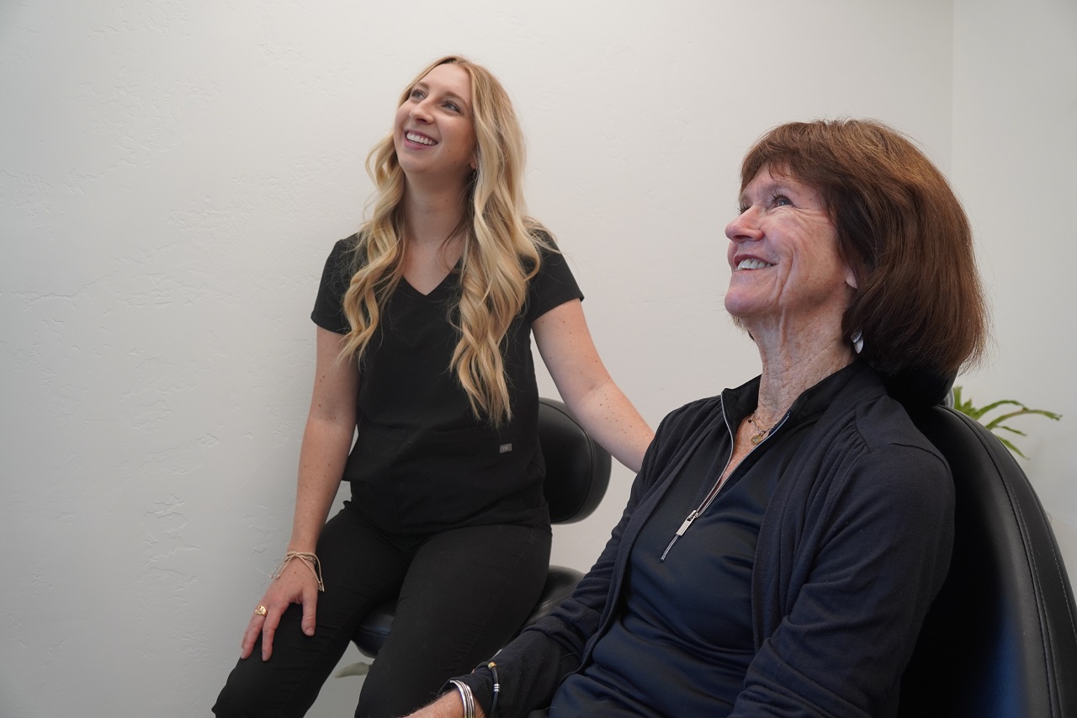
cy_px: 359
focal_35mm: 27
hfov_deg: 67.4
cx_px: 538
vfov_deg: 47.9
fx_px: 808
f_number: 4
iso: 500
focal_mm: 18
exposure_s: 1/160
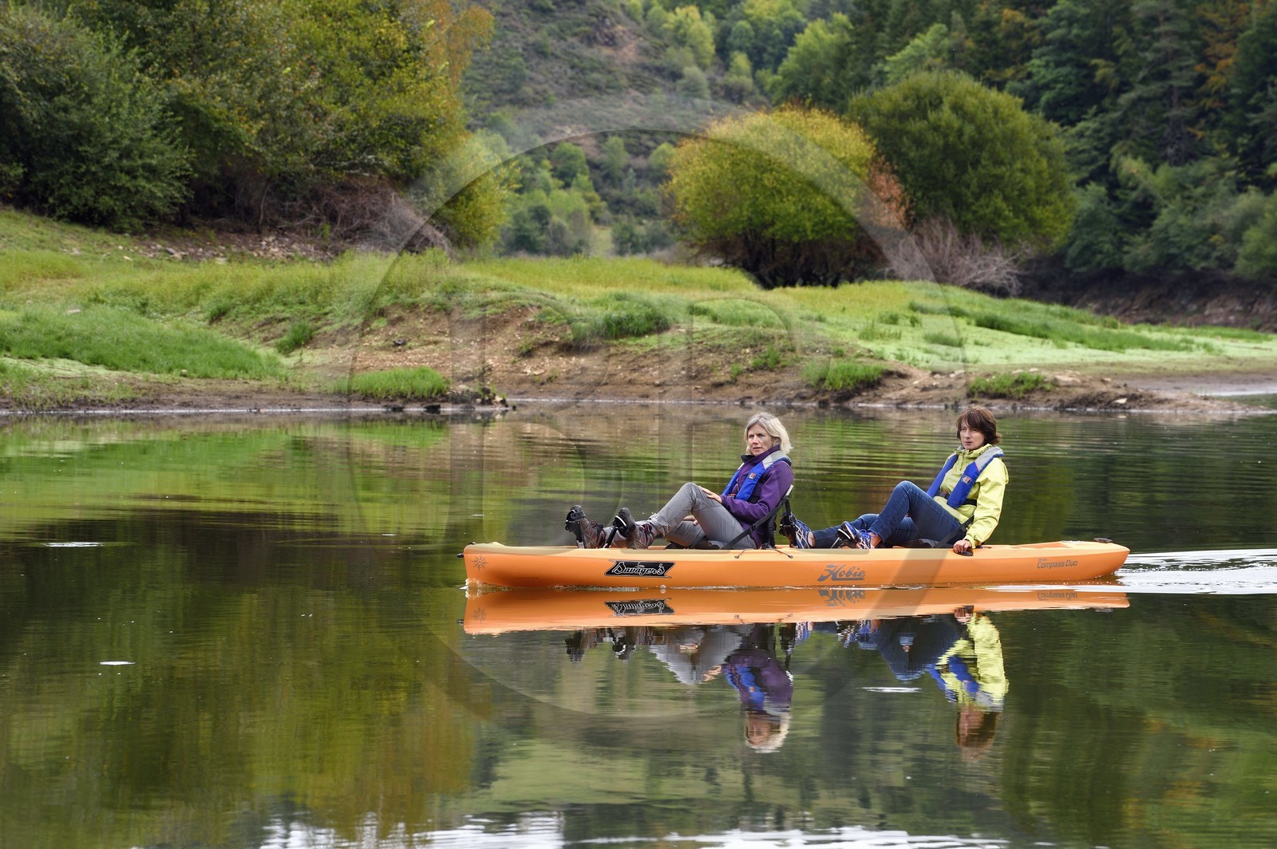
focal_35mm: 165
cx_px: 638
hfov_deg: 12.5
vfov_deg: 8.3
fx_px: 5848
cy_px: 424
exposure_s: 1/250
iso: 400
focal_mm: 165
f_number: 9
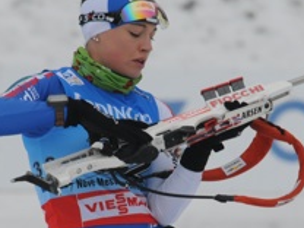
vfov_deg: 1.0
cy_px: 163
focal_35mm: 1549
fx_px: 13603
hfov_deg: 1.3
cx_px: 146
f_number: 13
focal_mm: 400
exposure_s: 1/500
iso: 800
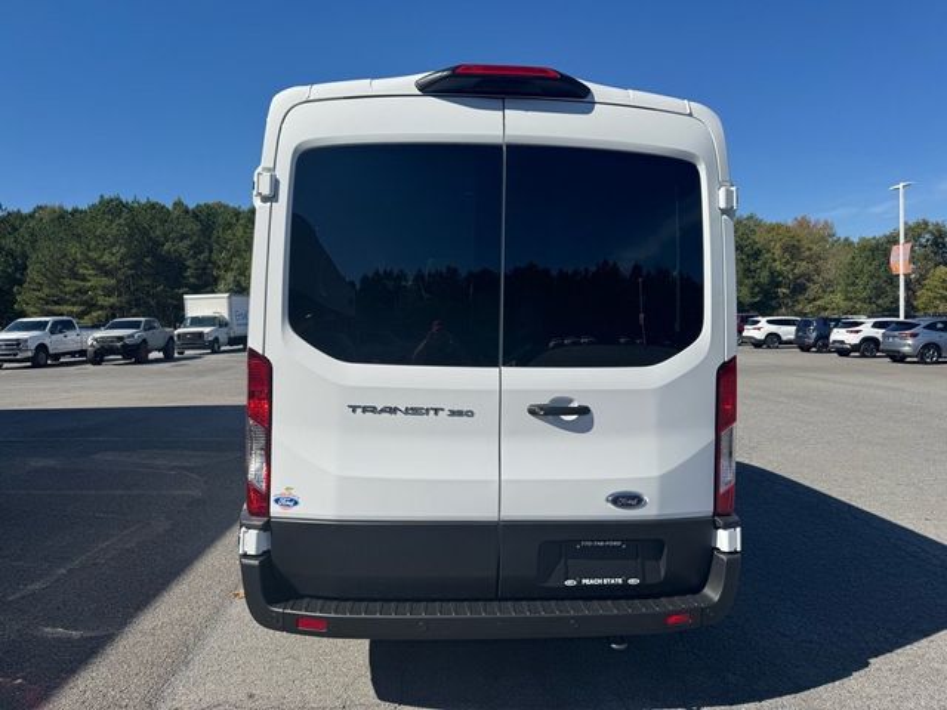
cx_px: 474
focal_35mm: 24
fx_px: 657
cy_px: 355
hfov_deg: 71.6
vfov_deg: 56.8
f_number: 1.78
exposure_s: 1/6410
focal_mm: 6.76
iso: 80
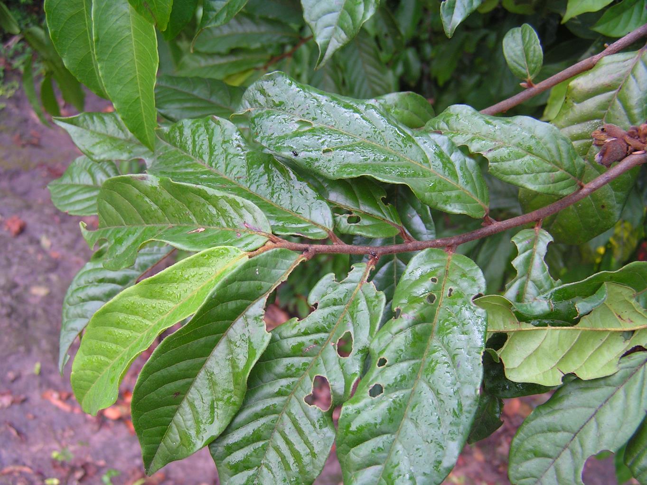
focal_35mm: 38
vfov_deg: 37.7
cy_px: 242
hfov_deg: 49.0
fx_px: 710
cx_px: 324
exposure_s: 1/60
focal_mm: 6.3
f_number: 3.2
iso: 50
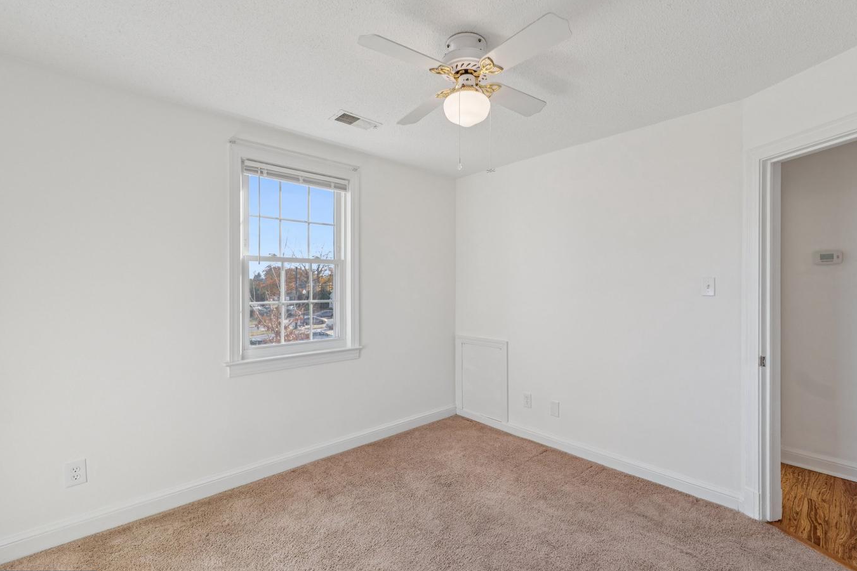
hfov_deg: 96.6
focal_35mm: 16
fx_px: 381
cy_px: 299
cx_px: 456
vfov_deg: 73.7
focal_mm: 10
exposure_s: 1/25
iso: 250
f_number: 9
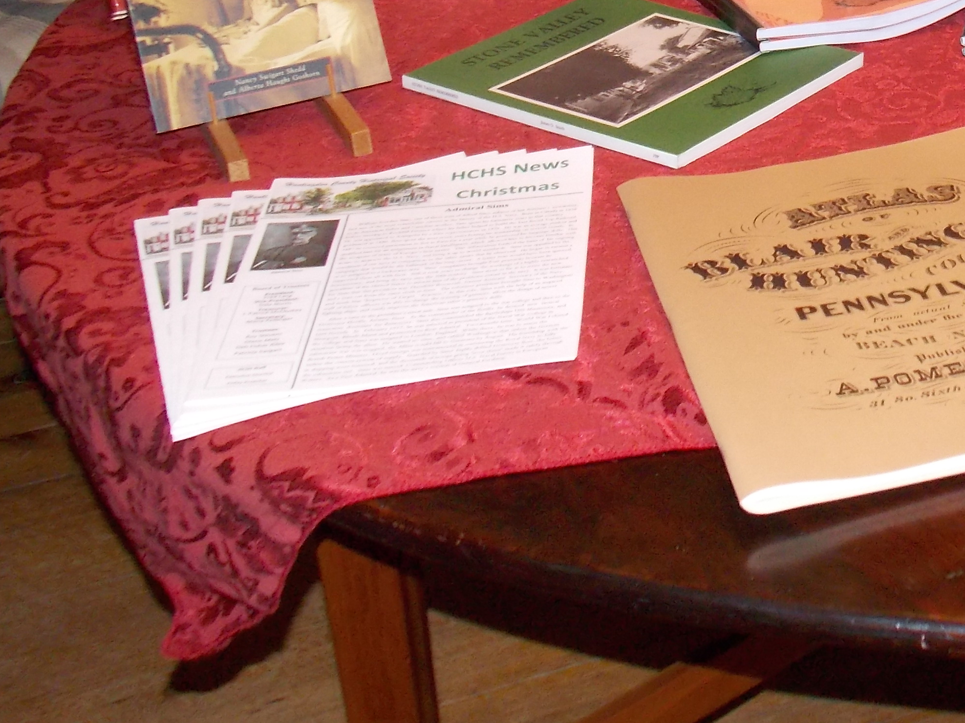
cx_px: 1043
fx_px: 1951
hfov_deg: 25.8
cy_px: -24
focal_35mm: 70
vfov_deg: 20.3
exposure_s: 1/30
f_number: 3.3
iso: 200
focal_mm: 5.3
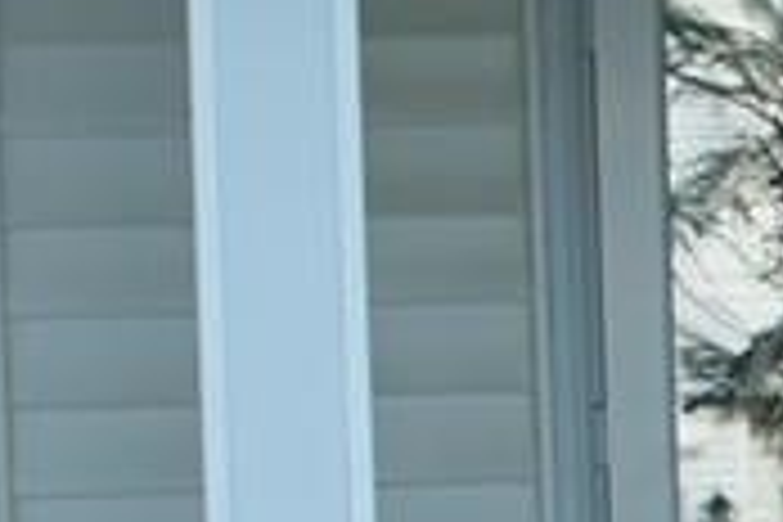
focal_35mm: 247
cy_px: 952
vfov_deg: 5.5
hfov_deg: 7.9
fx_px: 5372
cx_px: 1634
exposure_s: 1/40
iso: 160
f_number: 8
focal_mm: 28
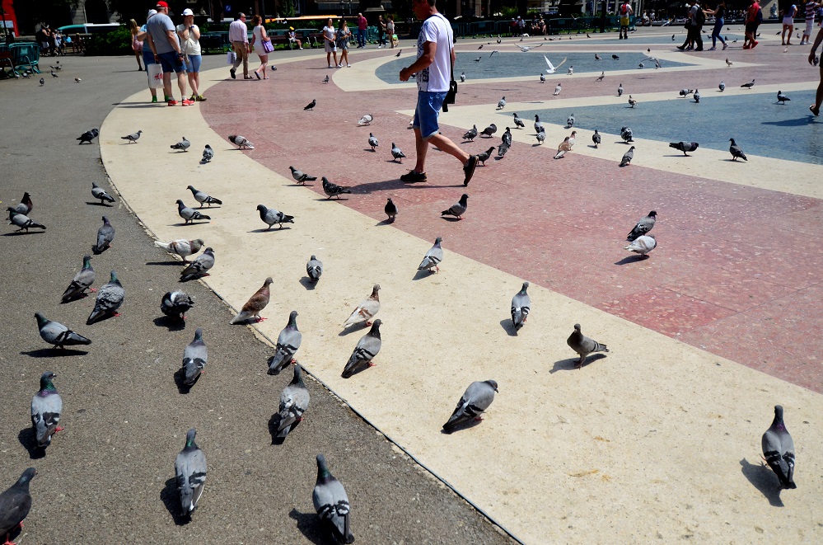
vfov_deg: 39.8
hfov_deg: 57.3
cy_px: 272
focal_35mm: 33
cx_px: 412
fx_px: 753
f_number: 4.5
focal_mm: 22
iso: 640
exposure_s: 1/8000
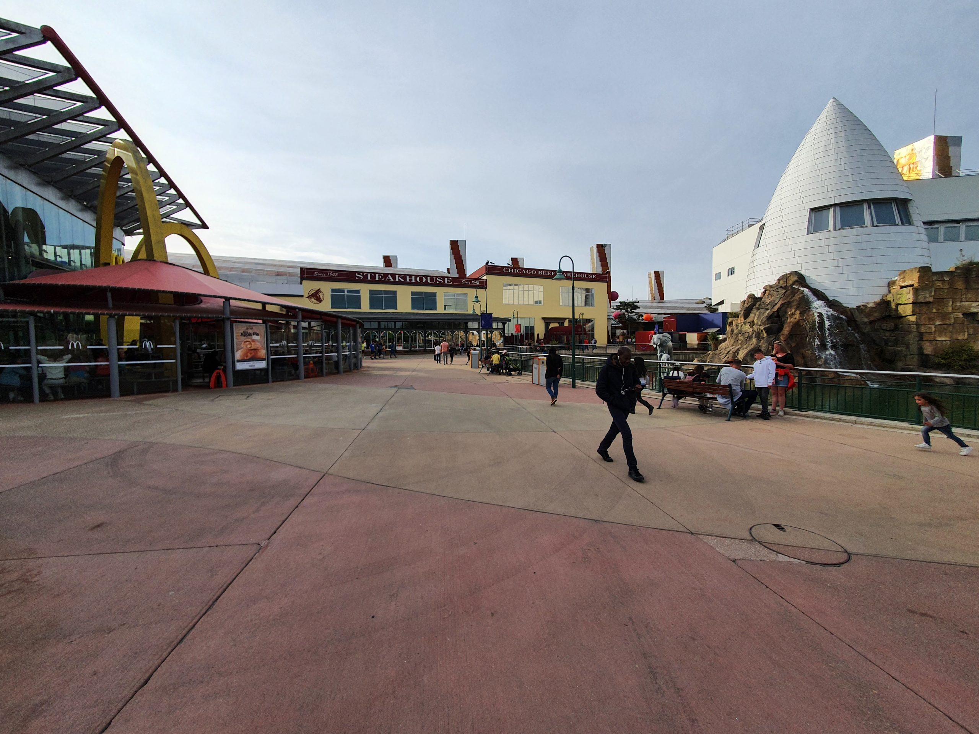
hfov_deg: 106.2
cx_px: 490
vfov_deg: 89.9
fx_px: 368
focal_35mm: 13
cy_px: 367
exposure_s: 1/1088
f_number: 2.2
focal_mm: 1.8
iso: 50
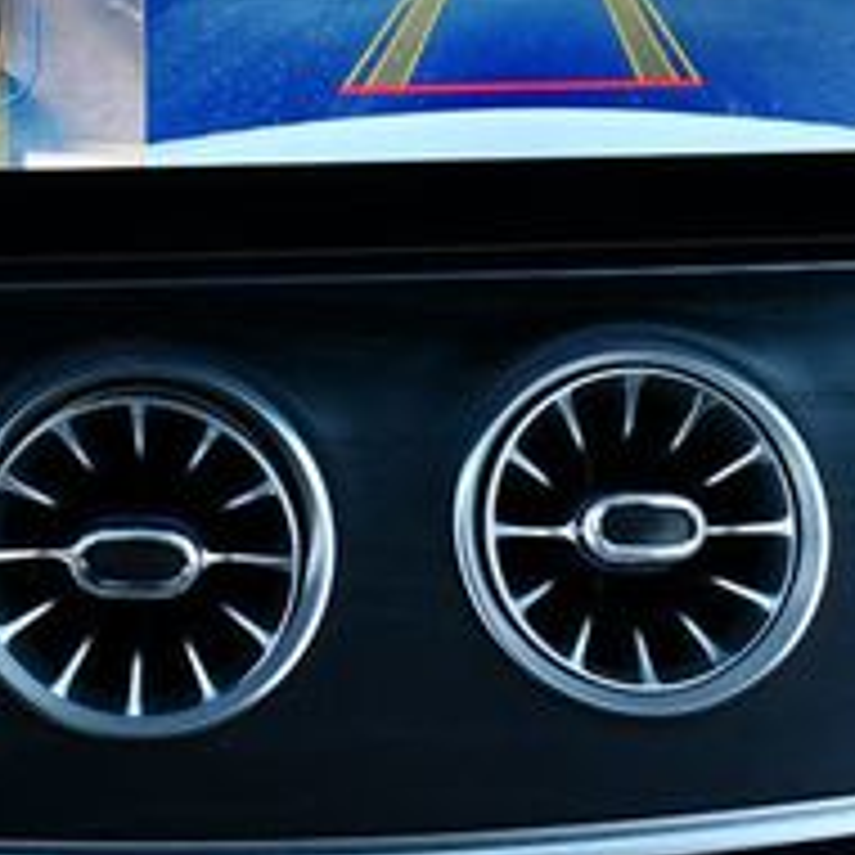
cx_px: 279
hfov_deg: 16.9
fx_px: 2878
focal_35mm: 103
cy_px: -14
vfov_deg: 16.5
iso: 500
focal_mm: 18
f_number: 3.5
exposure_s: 1/250
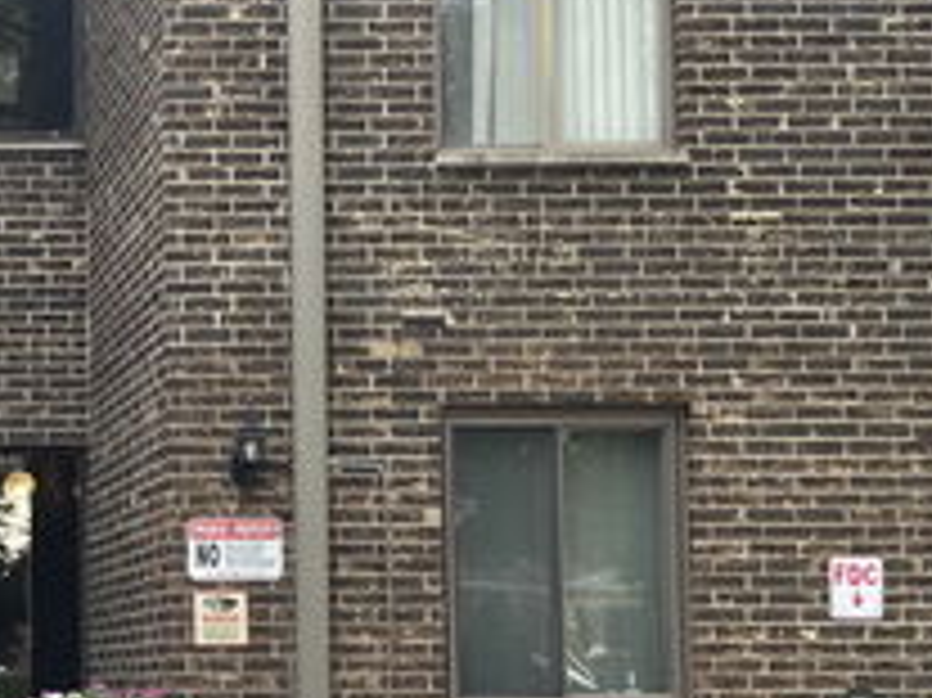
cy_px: 610
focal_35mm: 72
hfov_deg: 24.1
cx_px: -239
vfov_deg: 20.1
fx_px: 1937
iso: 50
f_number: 1.6
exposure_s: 1/121
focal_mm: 4.2
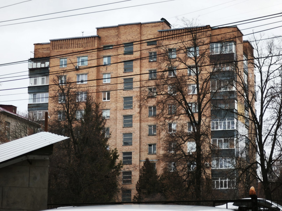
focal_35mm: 100
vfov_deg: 14.8
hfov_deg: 19.6
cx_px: 141
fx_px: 815
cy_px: 106
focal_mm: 7.1
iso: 100
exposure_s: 1/99.9
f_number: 1.9
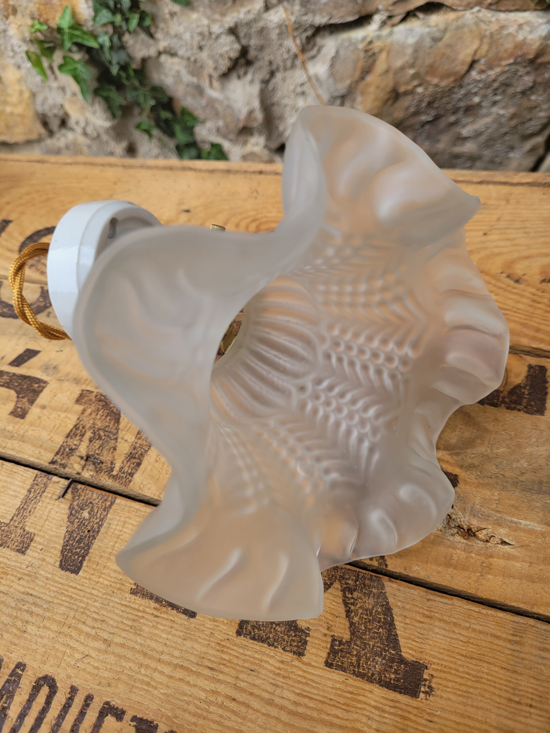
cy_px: 366
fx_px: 551
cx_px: 275
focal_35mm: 26
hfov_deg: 53.1
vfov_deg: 67.3
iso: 40
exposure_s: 1/516
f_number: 1.8
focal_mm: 5.4
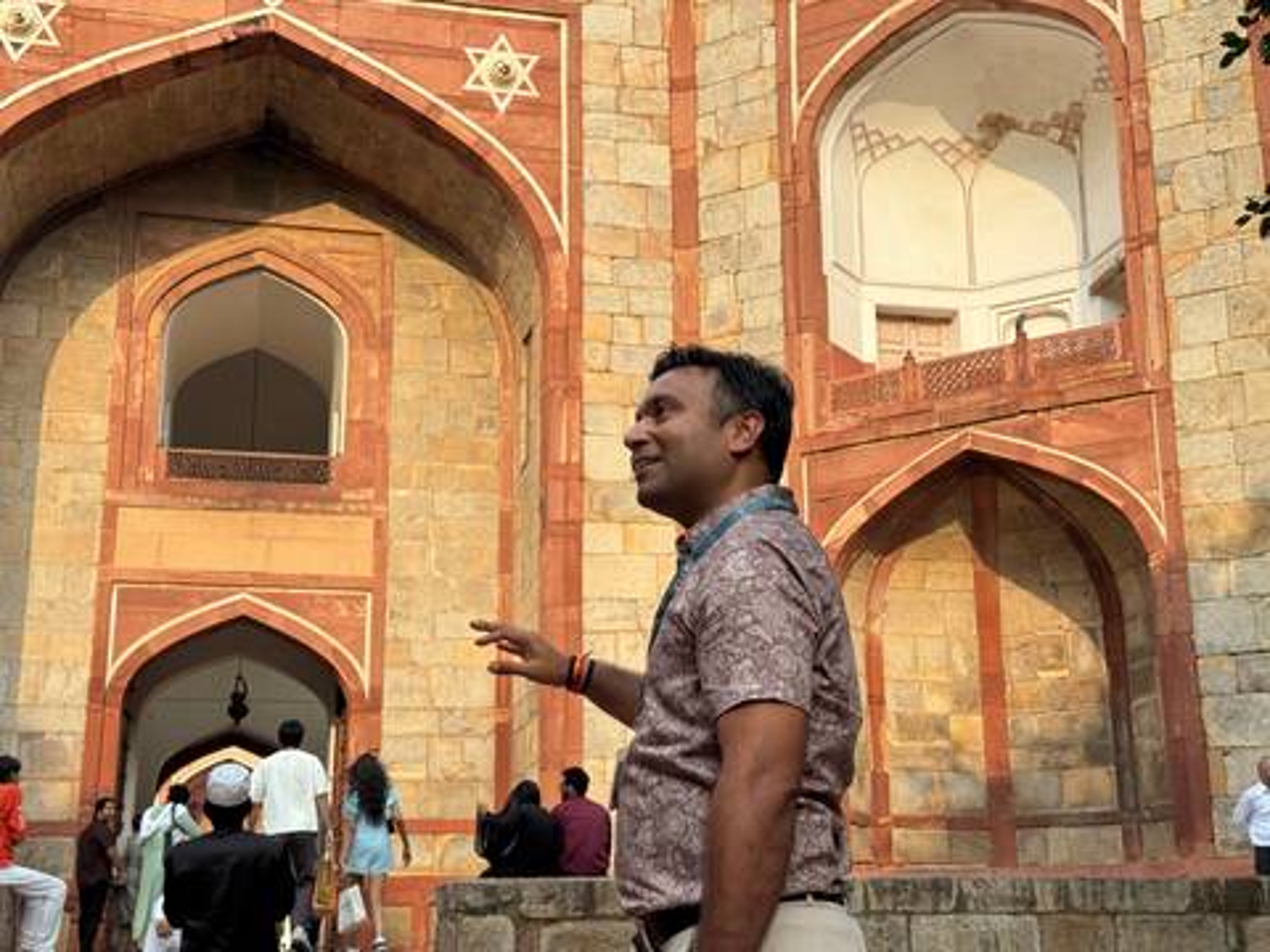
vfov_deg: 30.3
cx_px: 635
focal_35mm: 48
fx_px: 1761
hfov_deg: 39.7
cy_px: 476
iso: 64
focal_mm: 6.76
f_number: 1.78
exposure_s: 1/2513
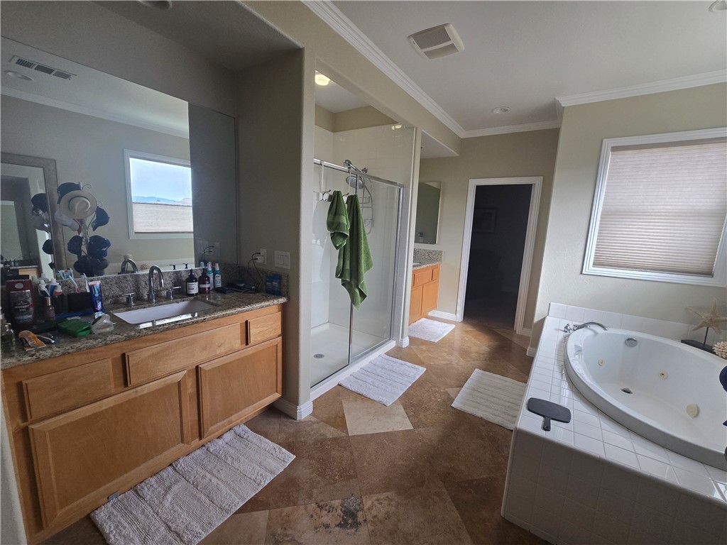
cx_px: 364
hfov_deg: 106.2
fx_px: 273
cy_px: 272
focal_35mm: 13
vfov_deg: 89.9
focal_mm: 2.2
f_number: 2.2
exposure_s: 1/120
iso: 80
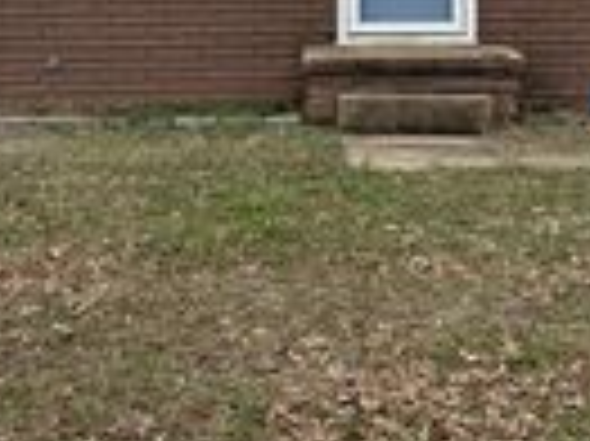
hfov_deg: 19.8
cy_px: -173
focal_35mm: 99
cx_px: 405
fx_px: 1686
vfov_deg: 14.2
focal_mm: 5.96
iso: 50
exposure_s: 1/2865
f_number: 1.6
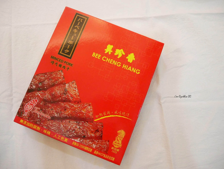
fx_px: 168
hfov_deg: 67.3
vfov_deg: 53.1
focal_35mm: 26
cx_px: 112
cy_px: 84
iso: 3200
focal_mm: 13
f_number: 3.5
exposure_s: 1/160
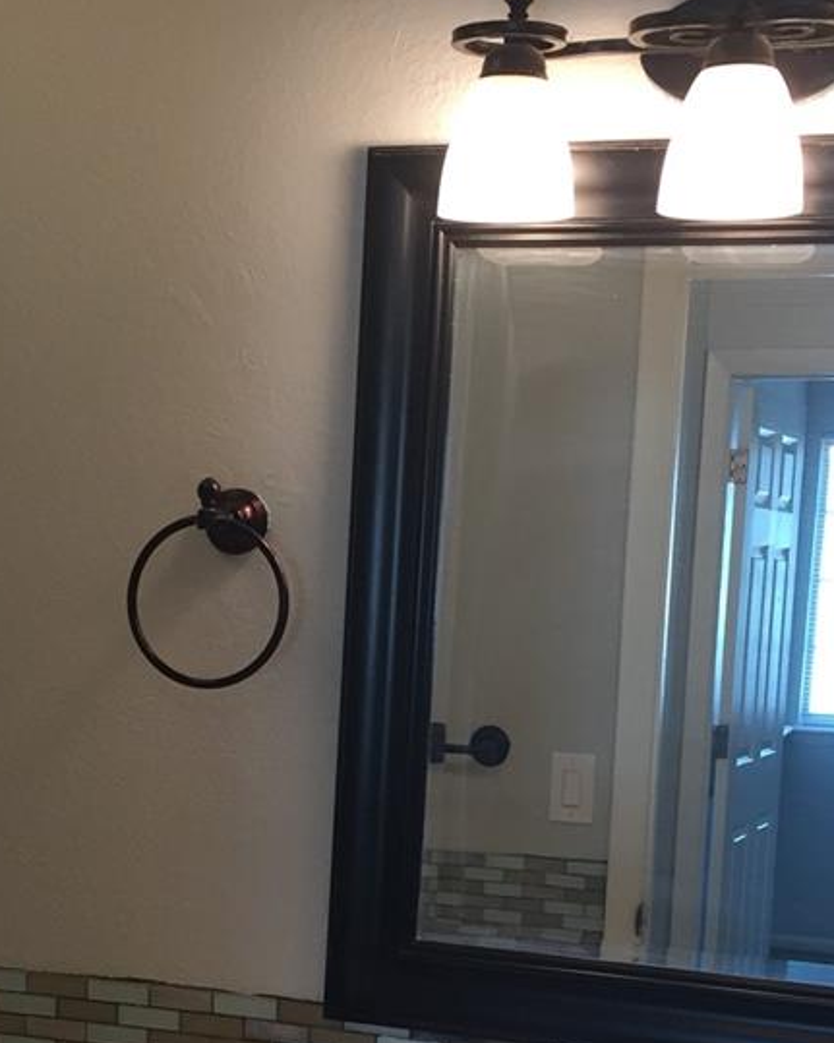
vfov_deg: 29.4
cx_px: 255
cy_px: 820
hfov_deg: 24.1
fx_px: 1944
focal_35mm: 63
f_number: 2.2
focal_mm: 4.15
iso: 32
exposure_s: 1/30
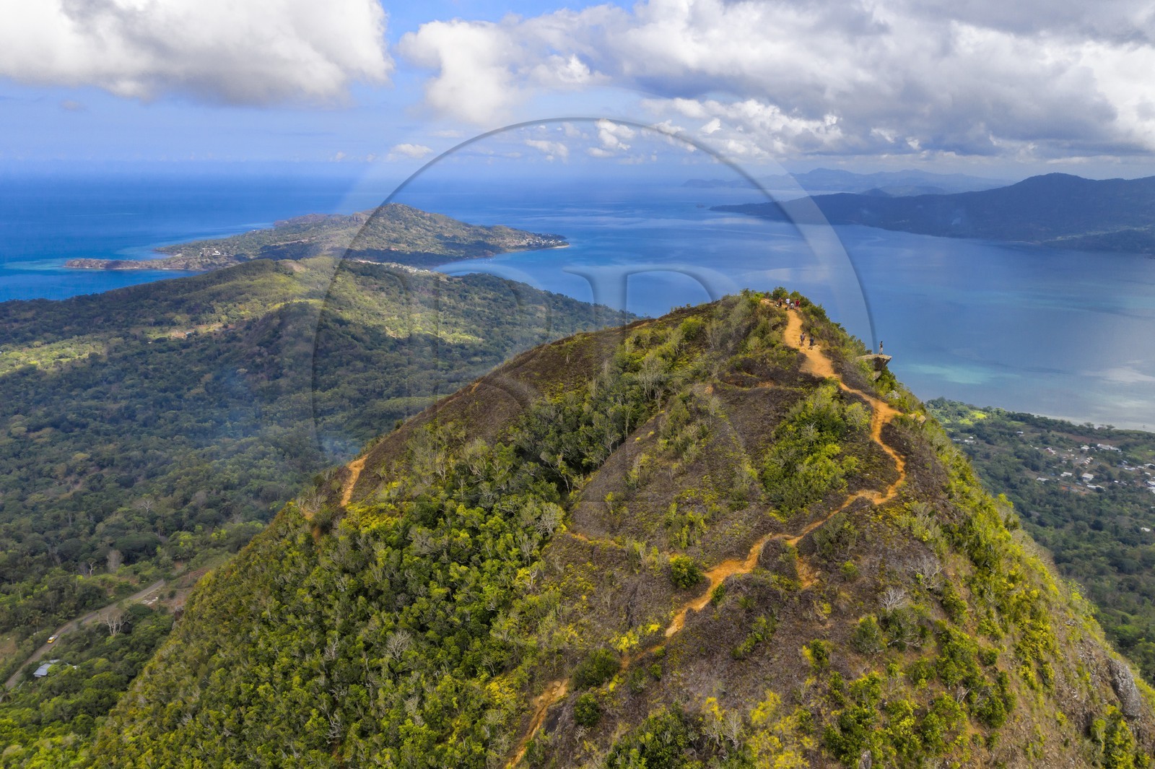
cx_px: 578
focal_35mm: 28
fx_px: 898
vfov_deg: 46.4
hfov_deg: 65.5
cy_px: 384
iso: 100
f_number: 10
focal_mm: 10.3
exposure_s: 1/160
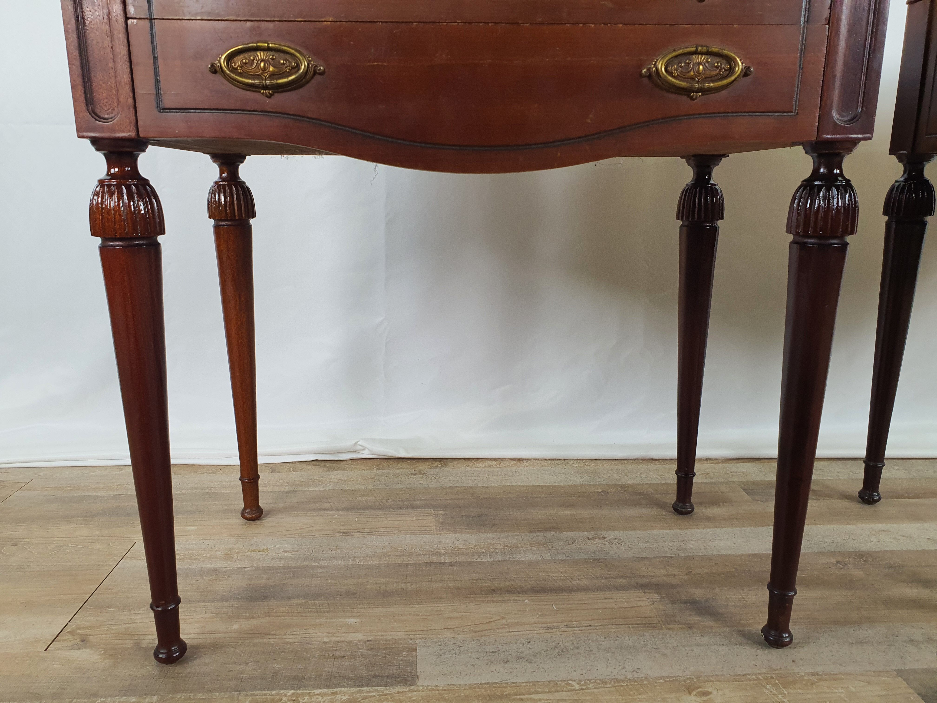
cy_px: 352
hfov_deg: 67.3
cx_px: 468
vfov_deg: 53.1
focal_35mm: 26
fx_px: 704
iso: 160
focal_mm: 4.3
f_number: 2.4
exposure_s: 1/50
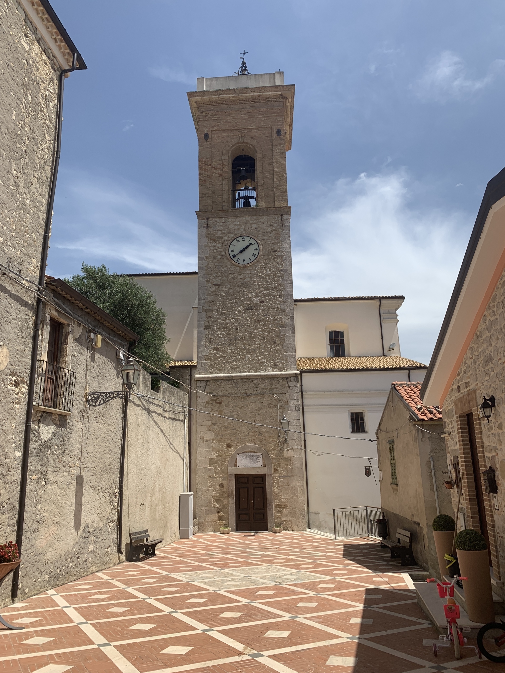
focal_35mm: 26
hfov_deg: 53.1
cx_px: 252
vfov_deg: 67.3
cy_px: 336
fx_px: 506
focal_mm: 4.25
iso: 25
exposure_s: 1/3289
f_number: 1.8
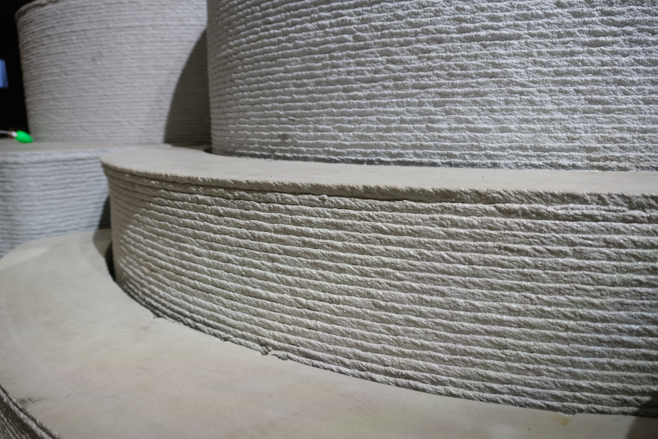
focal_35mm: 27
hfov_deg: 67.4
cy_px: 220
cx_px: 329
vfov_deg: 47.9
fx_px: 493
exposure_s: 1/42
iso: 160
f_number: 3.5
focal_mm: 18
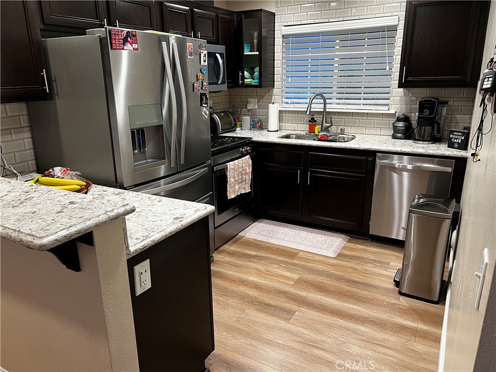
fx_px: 373
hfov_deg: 67.3
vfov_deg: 53.1
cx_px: 248
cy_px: 186
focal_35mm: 26
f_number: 1.5
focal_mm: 5.7
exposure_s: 1/60
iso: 125
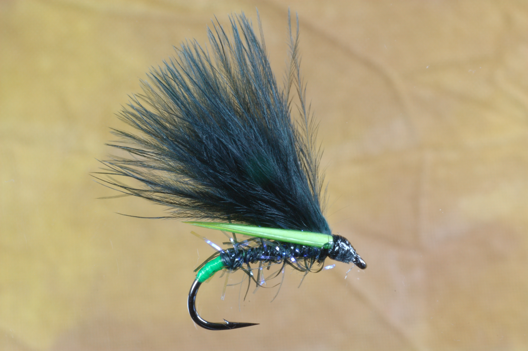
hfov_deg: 19.5
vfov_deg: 13.0
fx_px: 1539
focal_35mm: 105
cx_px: 264
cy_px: 176
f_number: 22
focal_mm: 70
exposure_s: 1/2.5
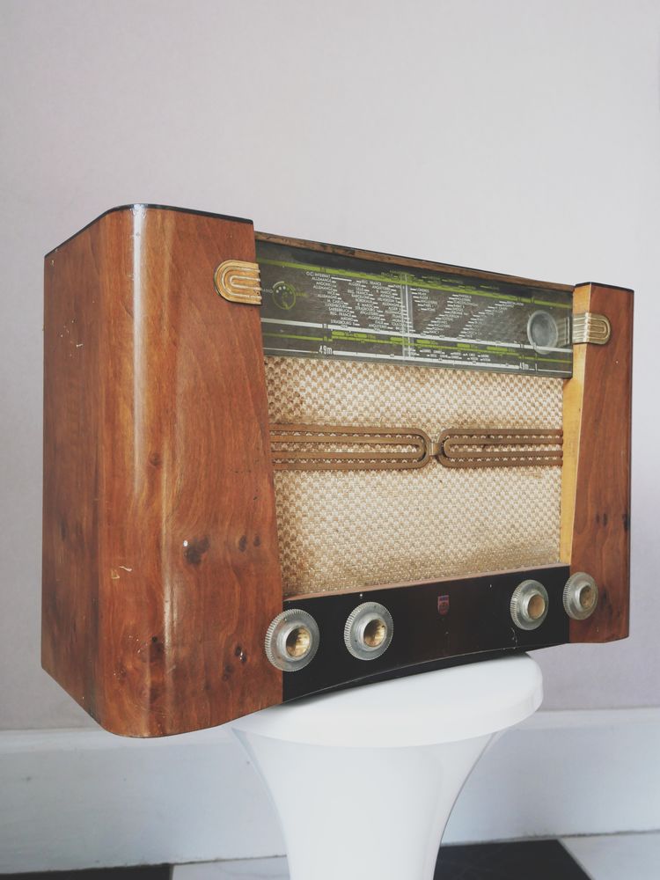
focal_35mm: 30
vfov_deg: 60.0
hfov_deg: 46.8
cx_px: 330
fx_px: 763
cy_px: 440
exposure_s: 1/60
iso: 1000
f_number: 3.8
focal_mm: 15
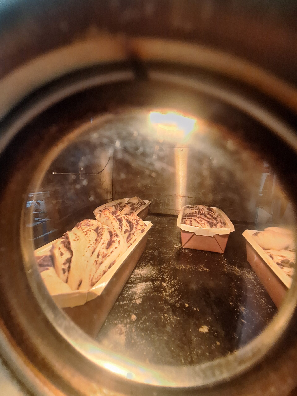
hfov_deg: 89.9
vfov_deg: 106.2
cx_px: 148
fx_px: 149
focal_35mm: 13
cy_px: 198
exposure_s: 1/25
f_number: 2.2
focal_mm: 1.74
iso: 200
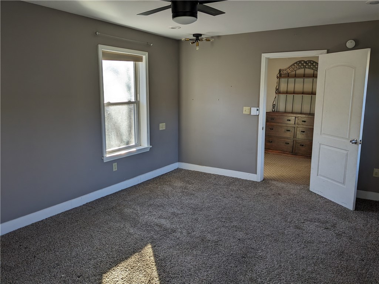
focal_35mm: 27
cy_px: 142
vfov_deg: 51.4
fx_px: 296
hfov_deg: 65.3
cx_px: 190
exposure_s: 1/159
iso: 46
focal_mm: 4.38
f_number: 1.73
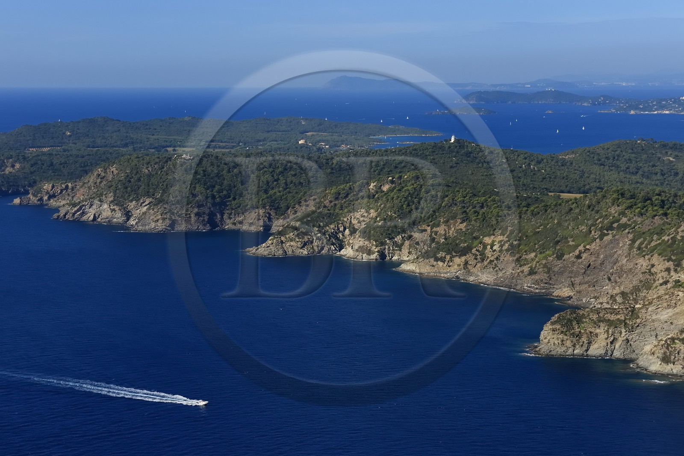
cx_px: 342
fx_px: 1254
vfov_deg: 20.6
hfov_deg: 30.5
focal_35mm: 66
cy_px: 228
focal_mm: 66
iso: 400
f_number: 10
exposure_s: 1/1250
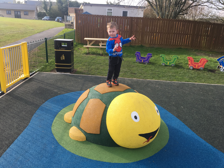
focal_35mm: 29
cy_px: 84
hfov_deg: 61.7
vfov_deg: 48.2
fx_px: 188
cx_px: 112
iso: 25
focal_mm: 4.15
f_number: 2.2
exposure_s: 1/493
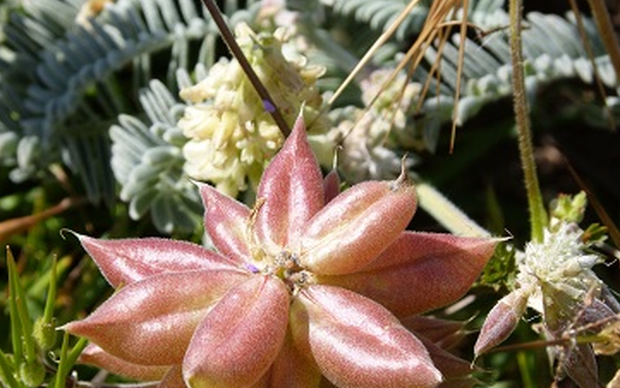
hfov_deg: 3.2
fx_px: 11039
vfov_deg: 2.0
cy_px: 291
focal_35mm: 653
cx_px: 295
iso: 100
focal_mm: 80.1
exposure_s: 1/640
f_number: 4.4
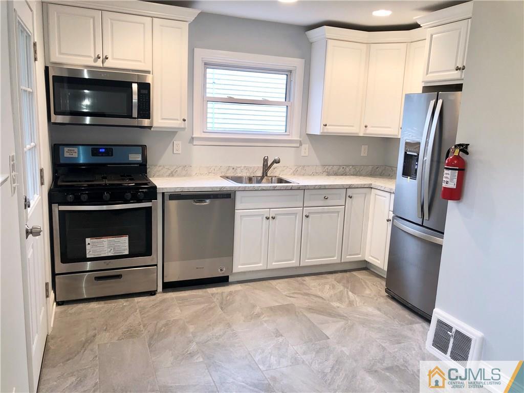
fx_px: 424
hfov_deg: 63.4
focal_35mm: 28
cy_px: 196
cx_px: 262
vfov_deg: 49.7
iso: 25
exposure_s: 1/24
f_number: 1.8
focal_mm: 4
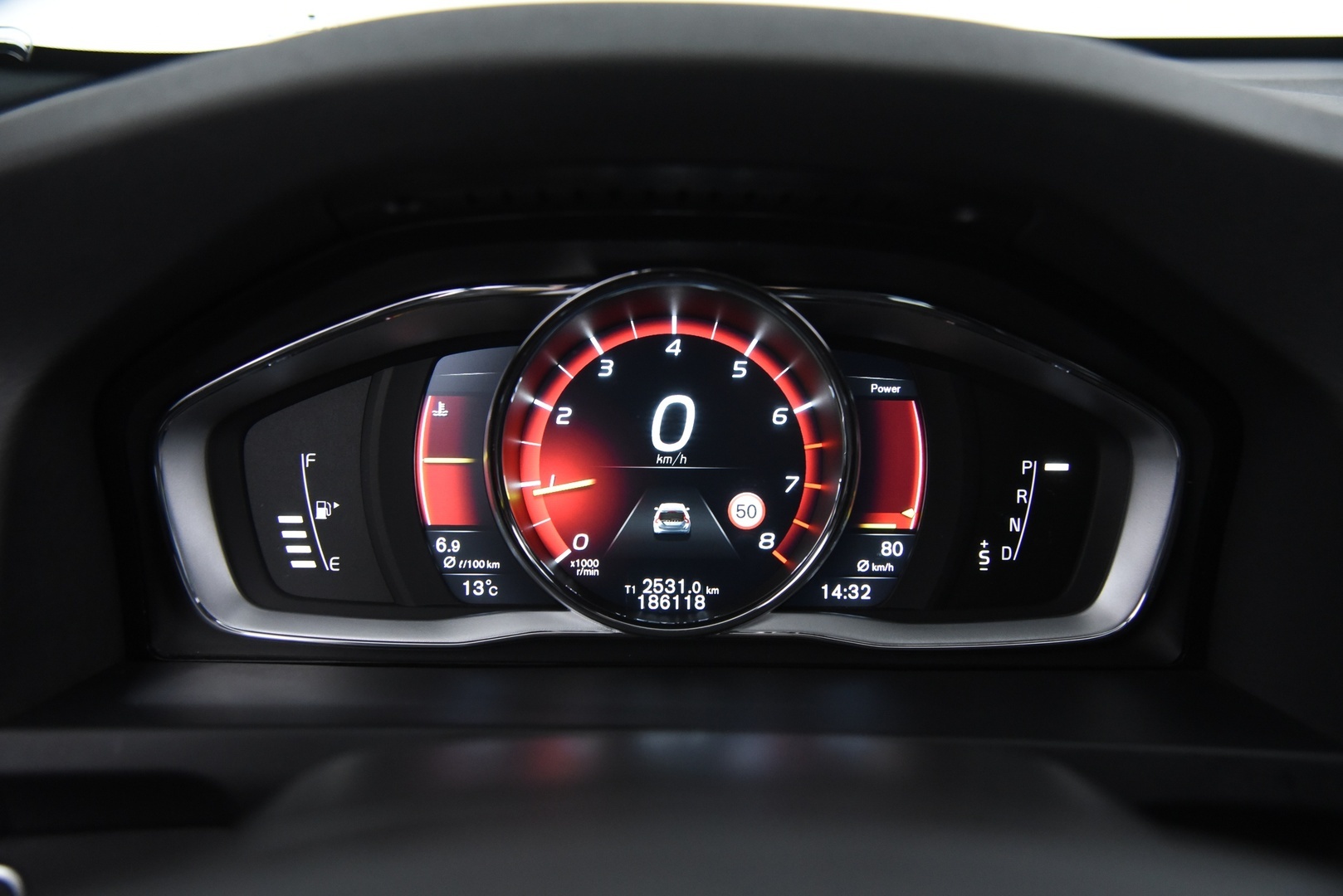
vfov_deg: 37.9
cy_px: 448
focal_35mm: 35
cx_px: 672
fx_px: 1306
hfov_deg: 54.4
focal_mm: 35
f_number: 4
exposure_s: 1/40
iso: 4000
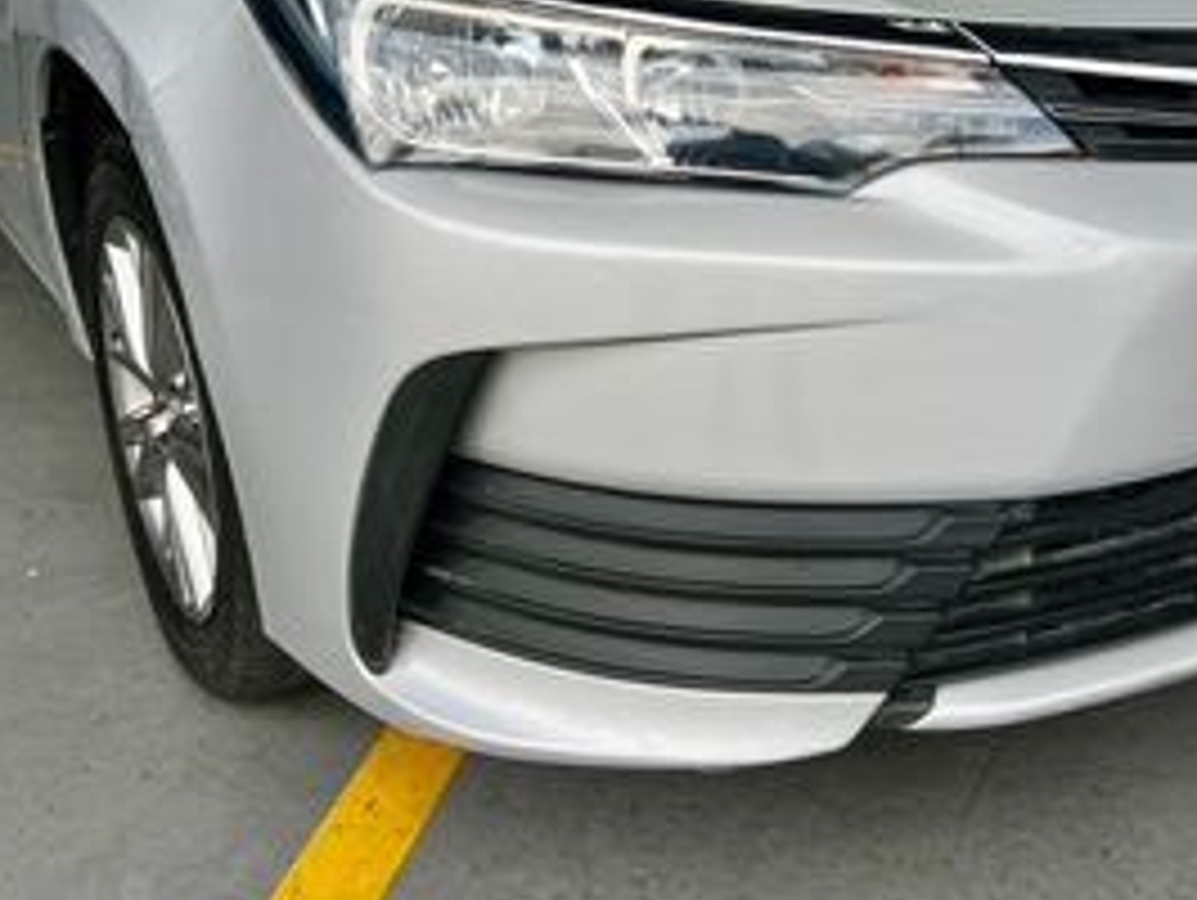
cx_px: 716
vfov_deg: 30.8
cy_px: 184
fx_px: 1592
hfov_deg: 41.0
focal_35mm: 46
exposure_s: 1/1395
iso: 50
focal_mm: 5.7
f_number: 1.5
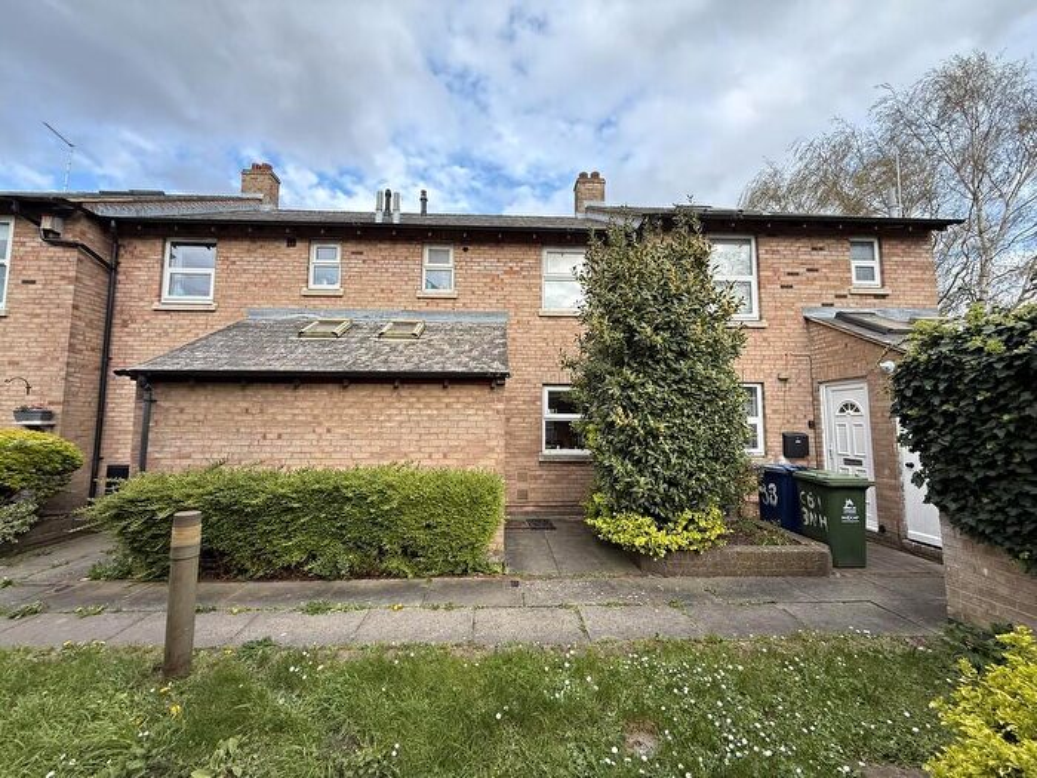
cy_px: 389
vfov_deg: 85.7
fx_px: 419
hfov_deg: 102.1
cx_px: 518
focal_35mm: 14
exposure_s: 1/349
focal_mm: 2.22
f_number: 2.2
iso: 50
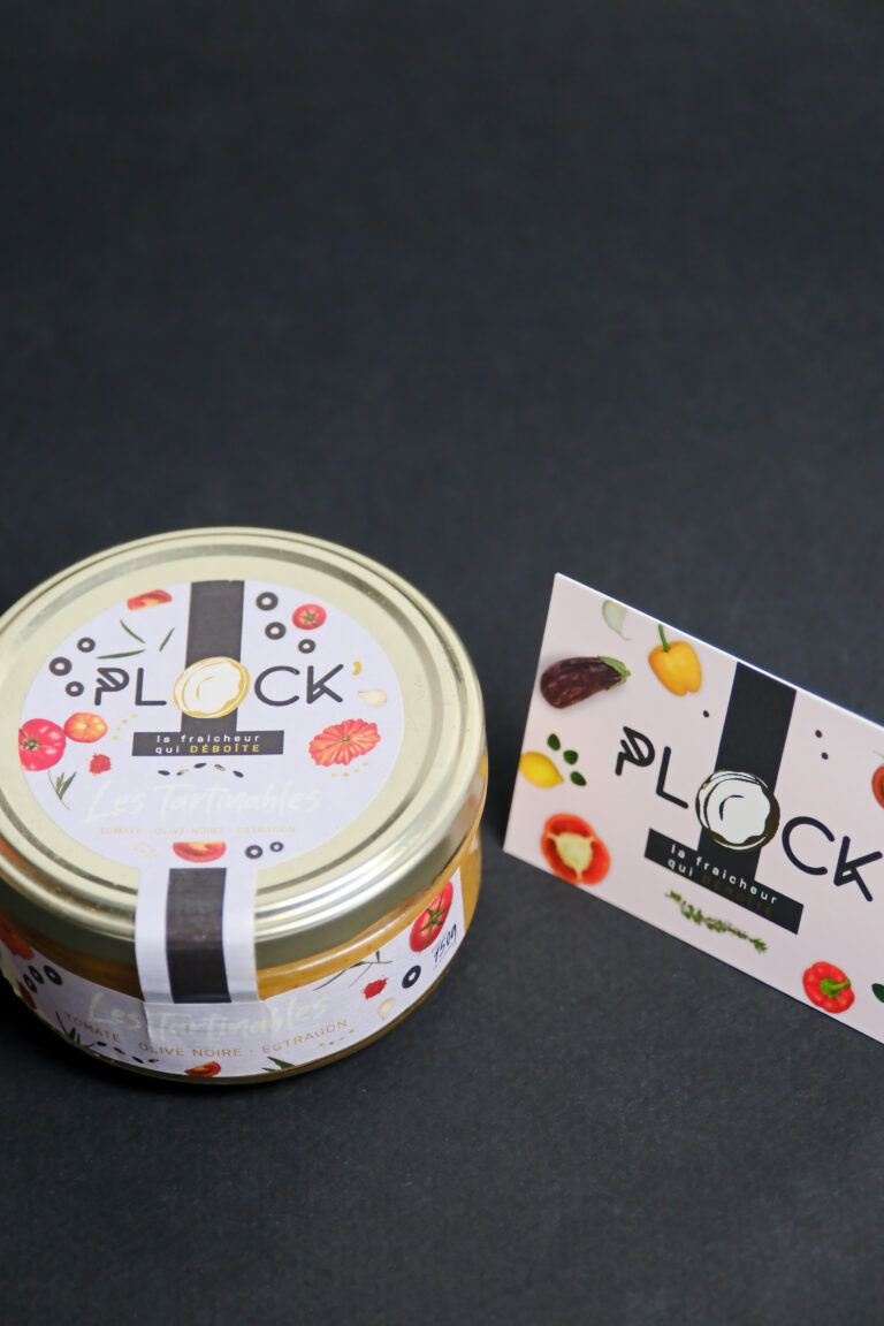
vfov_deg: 18.9
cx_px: 442
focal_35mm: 108
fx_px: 3978
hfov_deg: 12.7
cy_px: 663
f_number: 4
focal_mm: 72.1
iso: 1600
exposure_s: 1/105
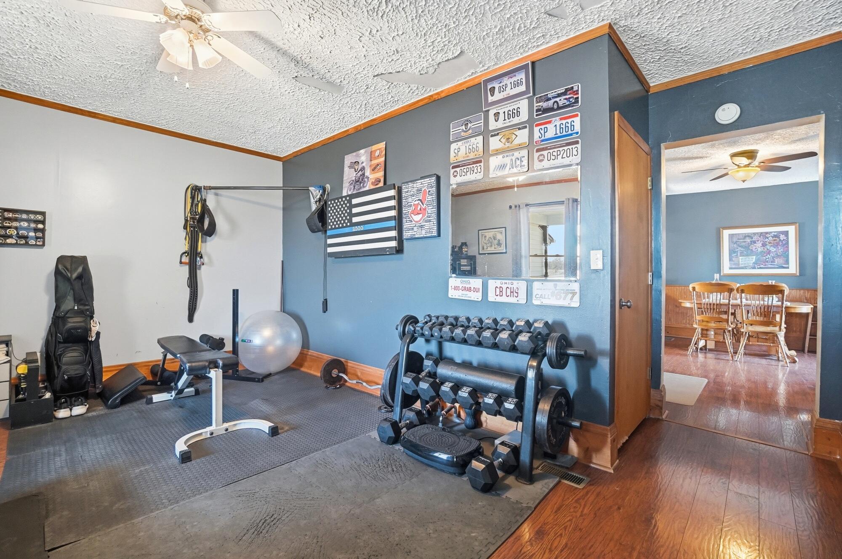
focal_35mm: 15
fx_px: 350
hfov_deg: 100.4
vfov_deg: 77.2
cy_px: 280
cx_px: 421
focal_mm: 10
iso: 100
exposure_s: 1/30
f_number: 4.5
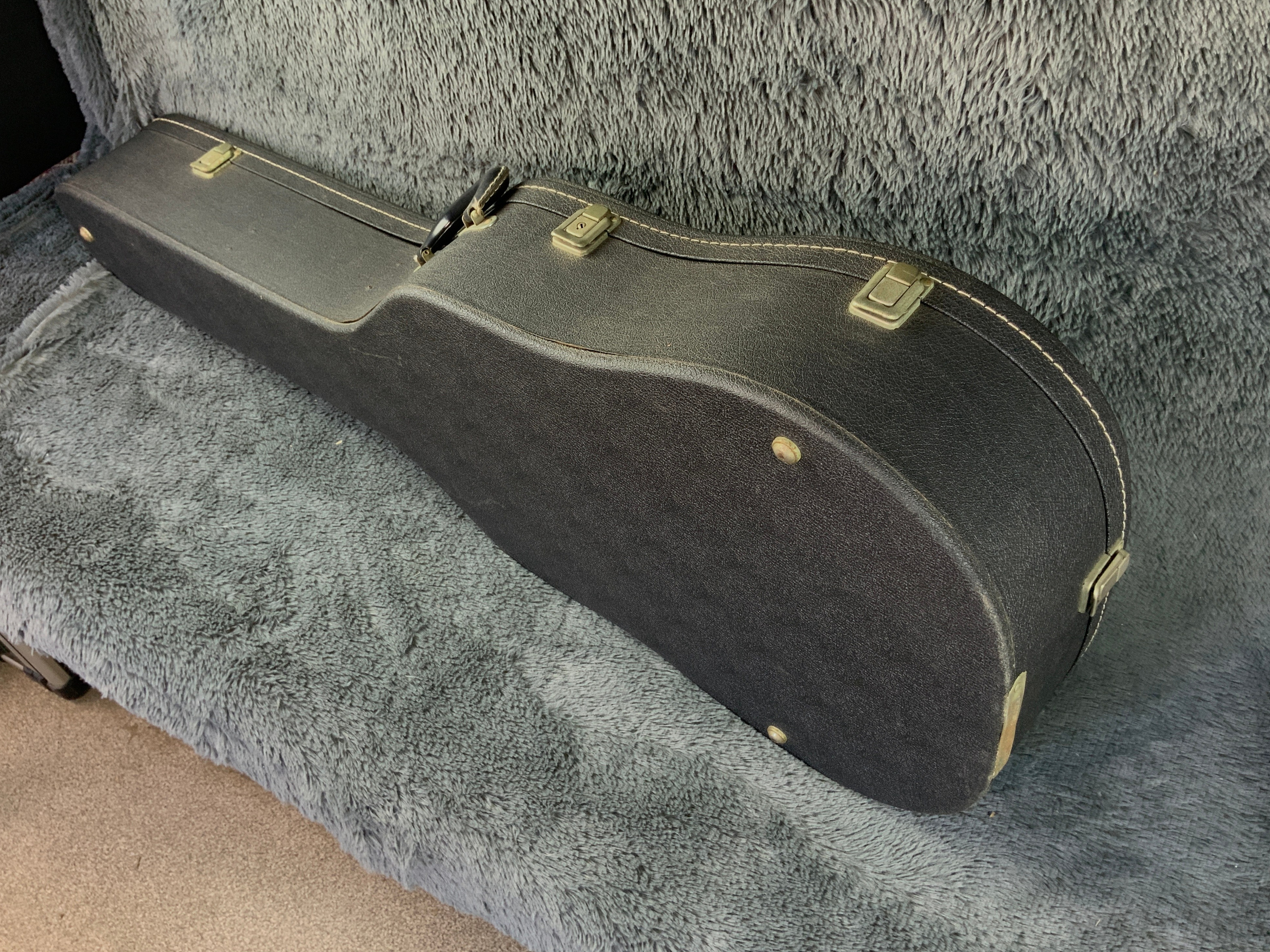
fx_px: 1101
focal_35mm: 30
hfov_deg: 60.0
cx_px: 644
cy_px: 469
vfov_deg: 46.8
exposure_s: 1/60
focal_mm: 3
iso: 125
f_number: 1.8
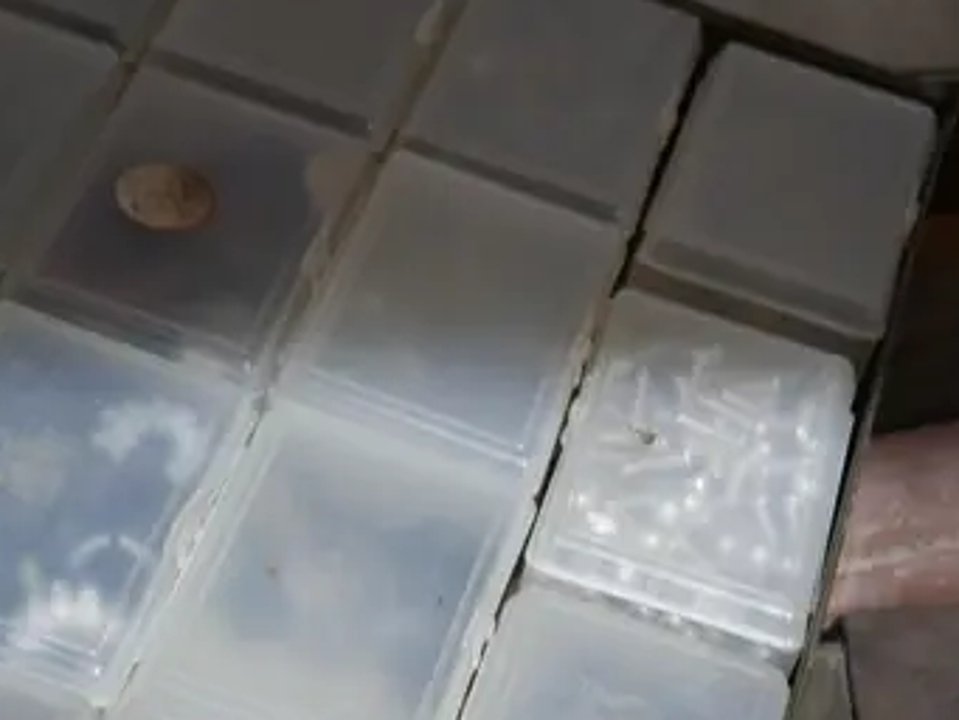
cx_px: 591
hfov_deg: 23.2
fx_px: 2328
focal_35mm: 84
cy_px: 851
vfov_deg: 16.9
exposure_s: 1/60
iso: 500
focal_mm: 14
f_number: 3.5
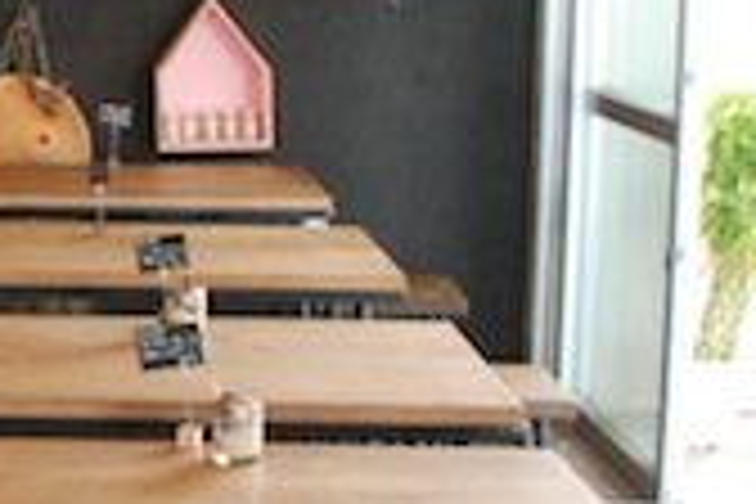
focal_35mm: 116
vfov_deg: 11.8
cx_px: -648
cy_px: 245
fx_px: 2436
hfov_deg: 15.1
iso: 1600
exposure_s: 1/60
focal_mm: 18
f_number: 4
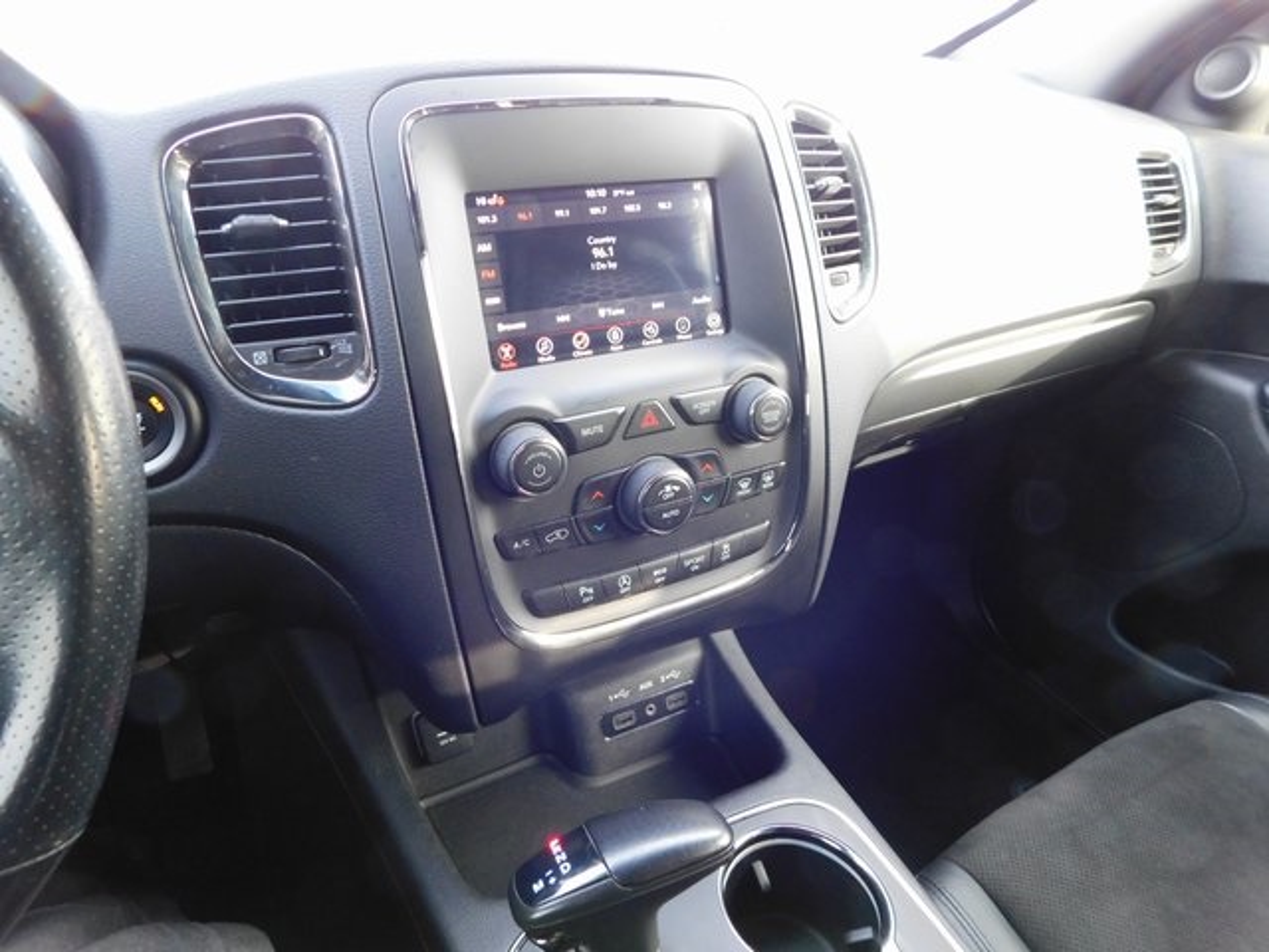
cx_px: 634
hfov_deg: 73.9
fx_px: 843
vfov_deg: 58.9
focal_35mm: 23
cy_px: 476
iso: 320
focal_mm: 4
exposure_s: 1/30
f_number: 3
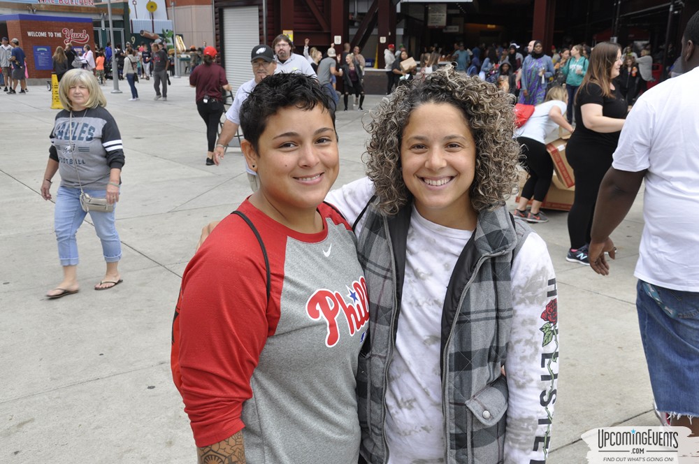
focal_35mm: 39
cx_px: 350
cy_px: 232
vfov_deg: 34.1
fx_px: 756
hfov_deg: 49.6
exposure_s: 1/100
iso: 400
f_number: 10
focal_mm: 26
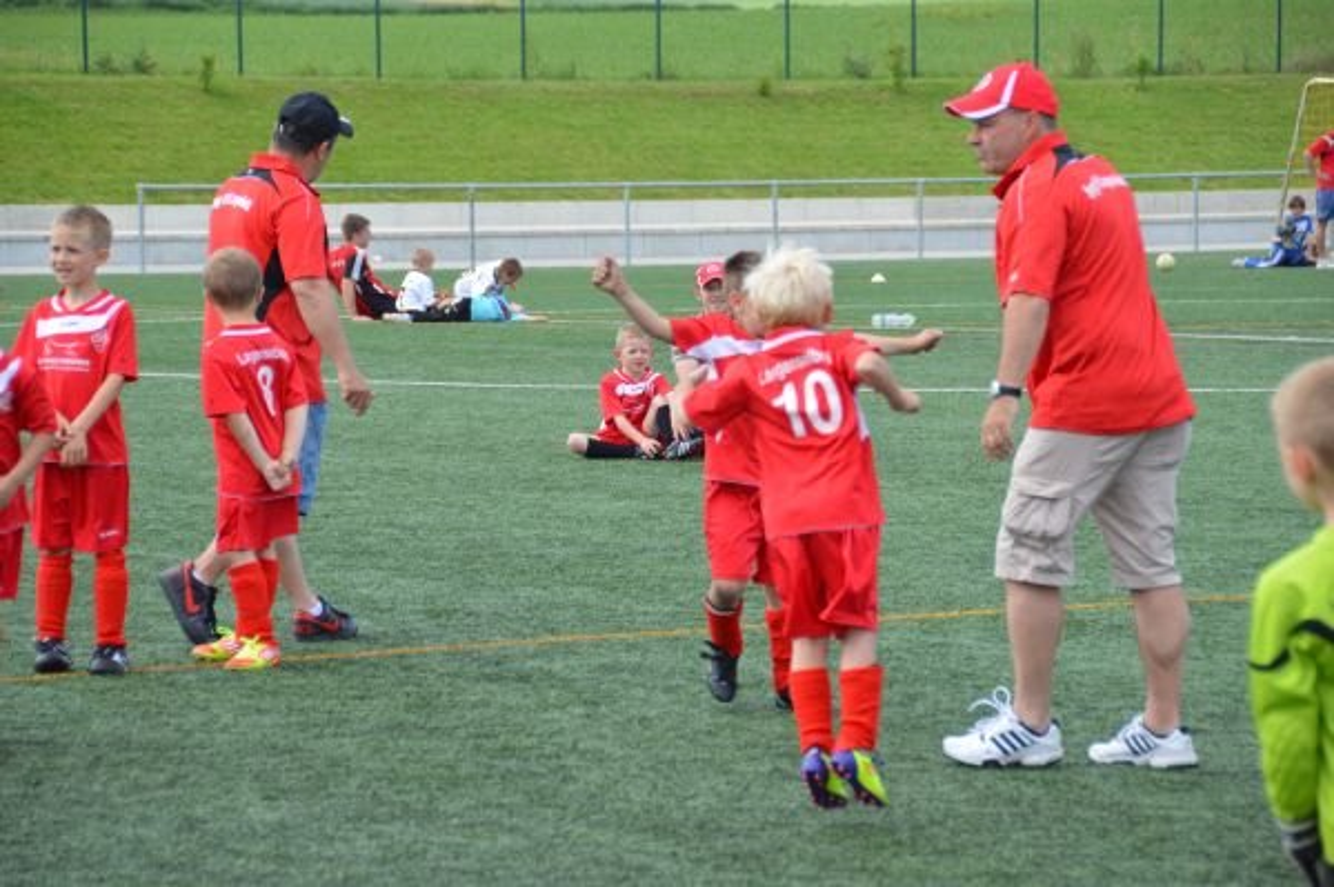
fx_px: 5831
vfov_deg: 8.7
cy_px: 444
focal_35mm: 158
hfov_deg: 13.1
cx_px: 667
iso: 400
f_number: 5.3
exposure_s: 1/640
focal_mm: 105
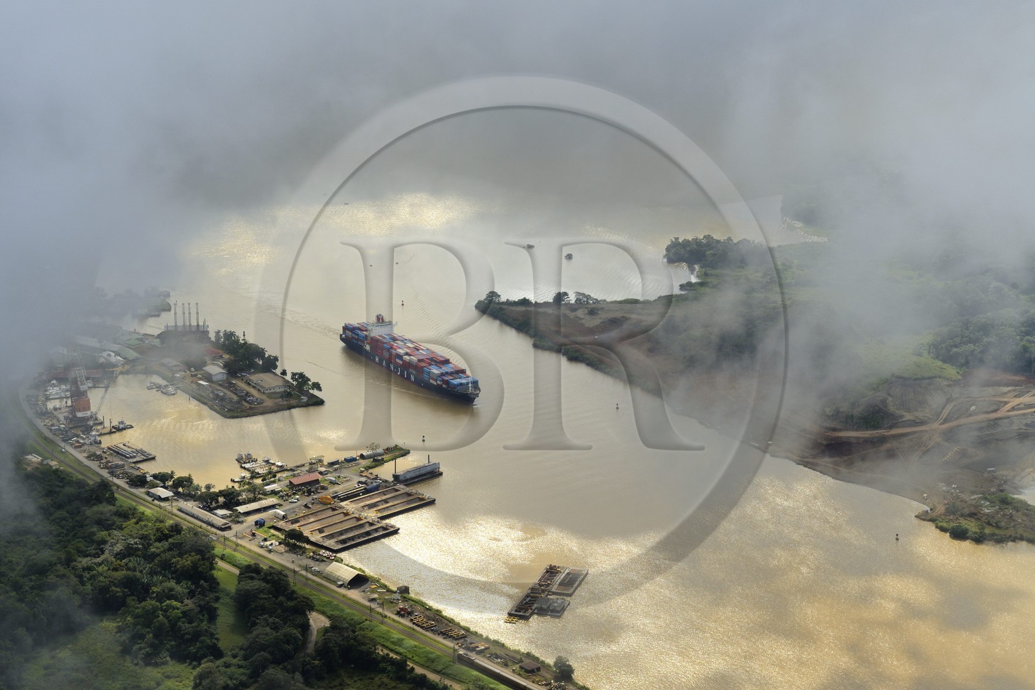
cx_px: 518
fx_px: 2012
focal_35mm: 70
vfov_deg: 19.4
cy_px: 345
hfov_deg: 28.8
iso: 320
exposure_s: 1/1000
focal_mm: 70
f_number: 11
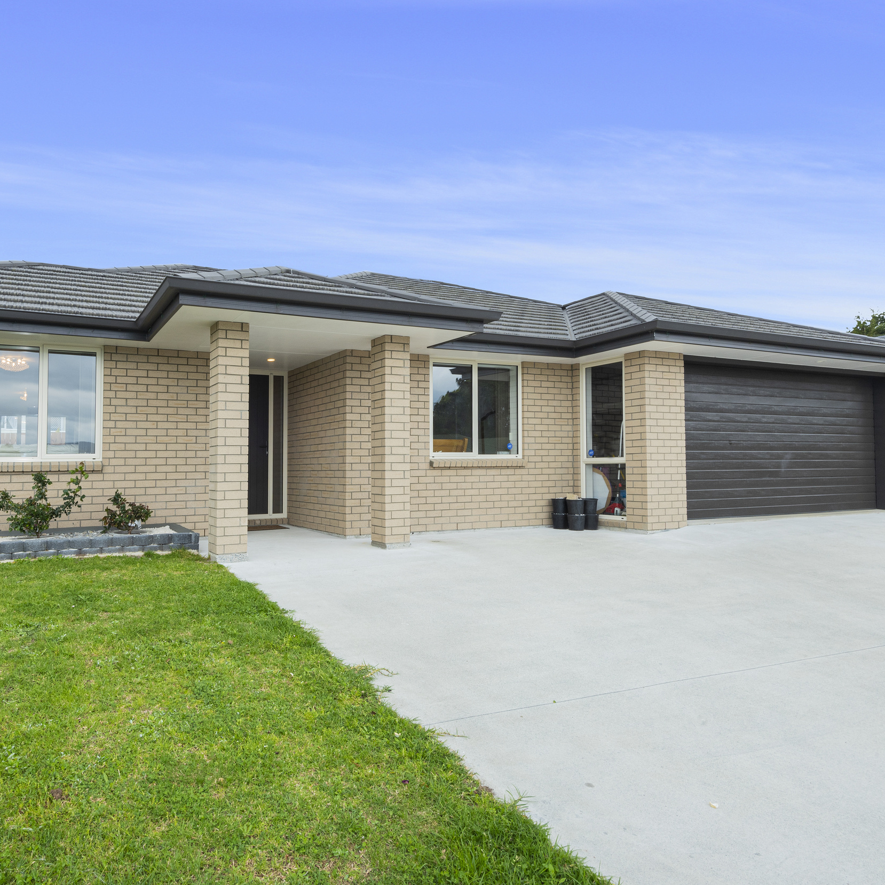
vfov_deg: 72.1
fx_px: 607
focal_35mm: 21
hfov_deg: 68.6
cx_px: 250
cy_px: 430
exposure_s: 1/40
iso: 200
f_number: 8
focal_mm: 16
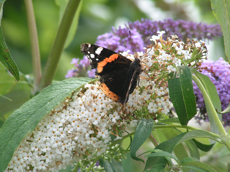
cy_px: 86
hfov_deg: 7.0
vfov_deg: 5.3
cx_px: 115
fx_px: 1880
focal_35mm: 283
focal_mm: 43.3
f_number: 3.5
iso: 50
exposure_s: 1/320
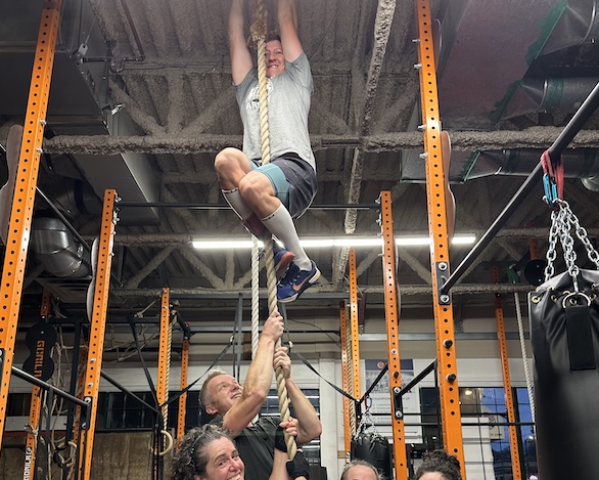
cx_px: 303
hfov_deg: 55.7
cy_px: 342
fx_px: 567
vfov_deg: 44.7
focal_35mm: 32
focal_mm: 6.86
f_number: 1.78
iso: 200
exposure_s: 1/60
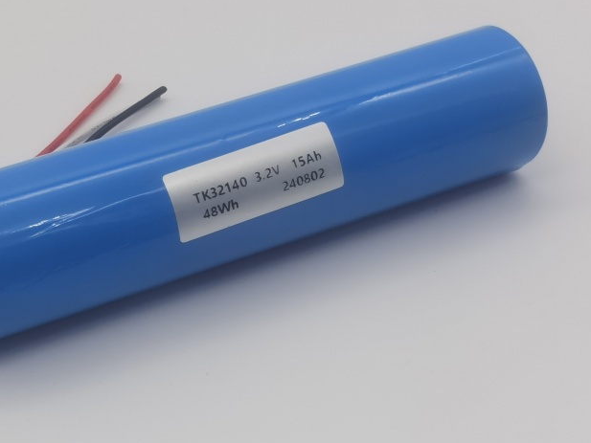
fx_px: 1793
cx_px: 214
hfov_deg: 18.7
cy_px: 221
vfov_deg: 14.1
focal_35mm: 105
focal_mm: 5.56
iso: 50
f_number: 1.6
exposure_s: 1/662
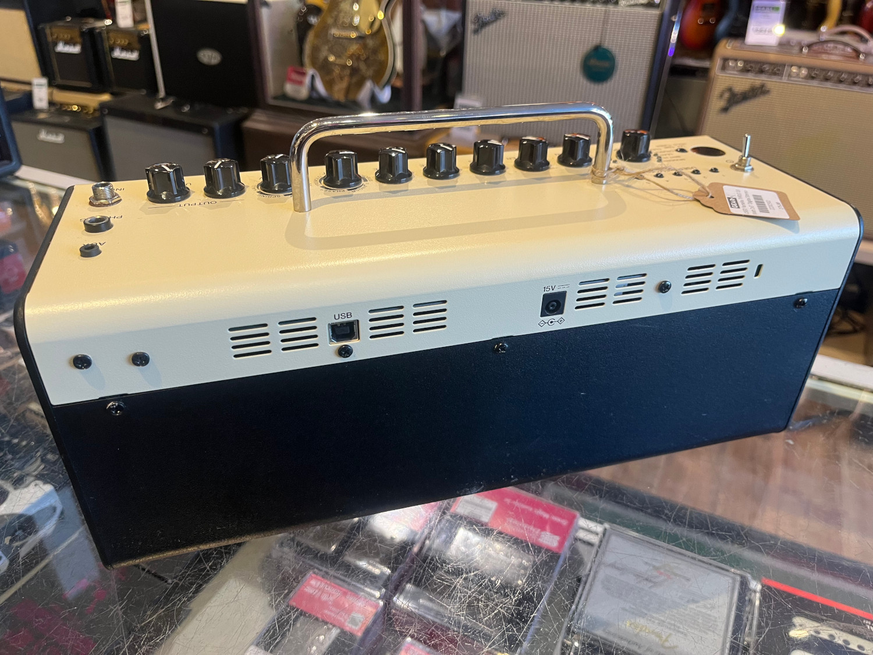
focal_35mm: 26
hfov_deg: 67.3
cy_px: 328
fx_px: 656
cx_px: 436
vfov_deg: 53.1
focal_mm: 5.1
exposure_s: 1/60
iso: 100
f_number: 1.6
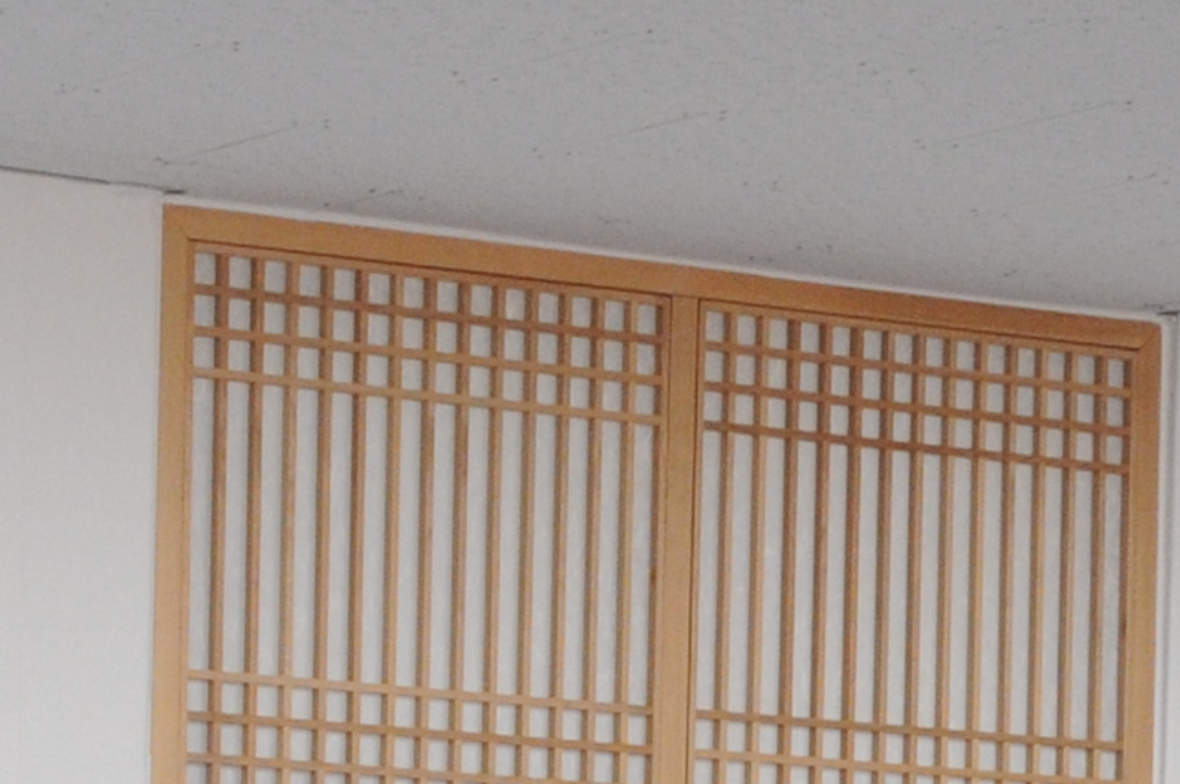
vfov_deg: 6.8
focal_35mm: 195
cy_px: 1437
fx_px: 6384
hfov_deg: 10.4
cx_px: -182
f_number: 4
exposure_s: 1/60
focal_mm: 24
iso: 640
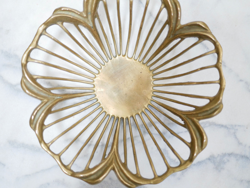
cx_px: 125
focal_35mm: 40
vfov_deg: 36.0
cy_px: 94
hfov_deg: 46.8
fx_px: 289
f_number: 1.7
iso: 1250
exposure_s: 1/60
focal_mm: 20
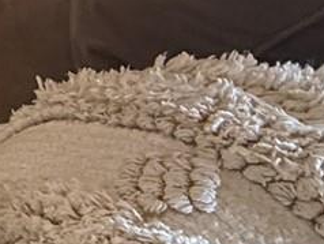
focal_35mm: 94
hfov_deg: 13.4
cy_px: -365
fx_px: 881
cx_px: -508
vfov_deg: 12.1
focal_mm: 2.22
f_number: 2.2
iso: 250
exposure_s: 1/60
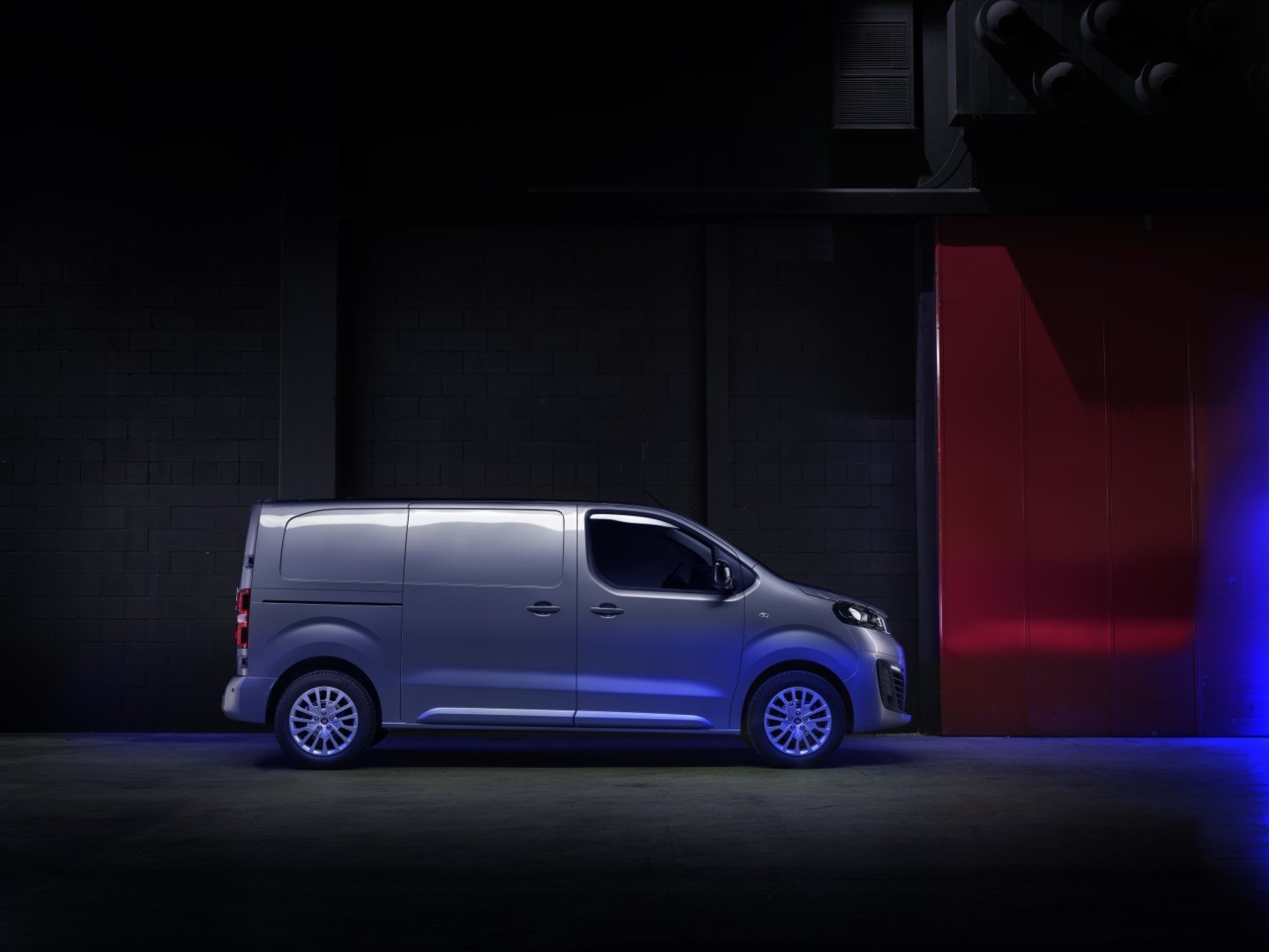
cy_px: 476
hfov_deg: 38.2
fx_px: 1833
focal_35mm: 50
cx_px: 634
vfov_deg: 29.1
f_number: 10
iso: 100
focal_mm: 63.7
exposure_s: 2.5
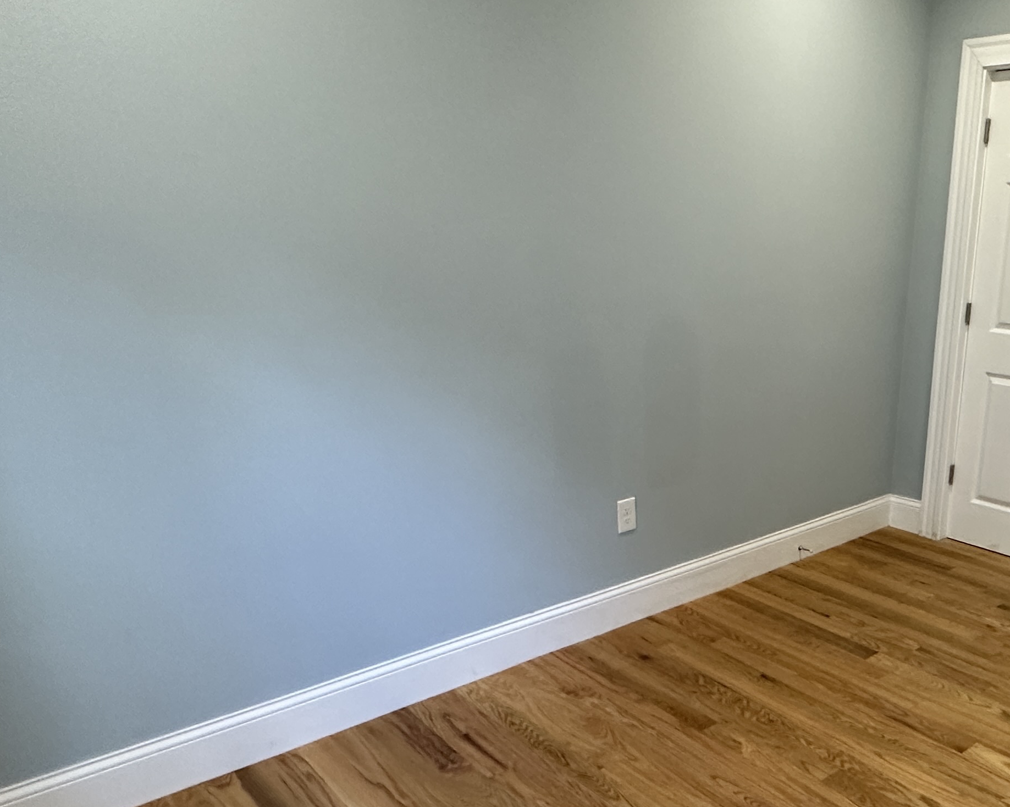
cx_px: 744
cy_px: 543
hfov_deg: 56.2
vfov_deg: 47.6
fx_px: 897
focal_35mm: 30
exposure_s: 1/60
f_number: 2.2
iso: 400
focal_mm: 2.22
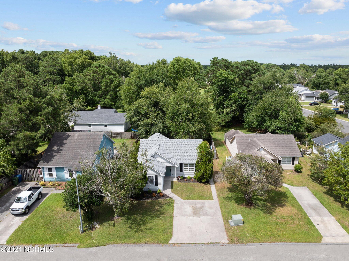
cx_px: 174
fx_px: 242
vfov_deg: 56.8
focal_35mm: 24
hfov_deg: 71.6
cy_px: 130
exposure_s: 1/500
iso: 100
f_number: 2.8
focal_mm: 12.29
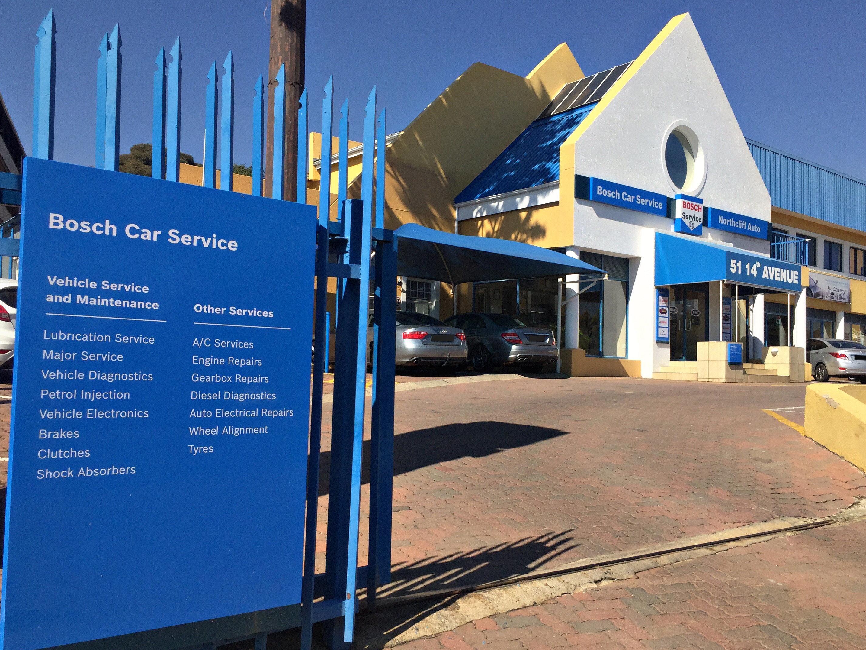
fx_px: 826
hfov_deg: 55.3
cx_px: 441
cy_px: 340
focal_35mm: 33
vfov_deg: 42.9
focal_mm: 4.15
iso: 32
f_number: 2.2
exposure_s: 1/3968
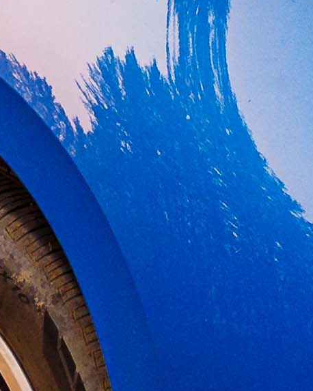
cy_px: -137
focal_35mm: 445
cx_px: 558
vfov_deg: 4.3
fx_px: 5156
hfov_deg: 3.5
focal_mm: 46
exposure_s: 1/125
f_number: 2.8
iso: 1000
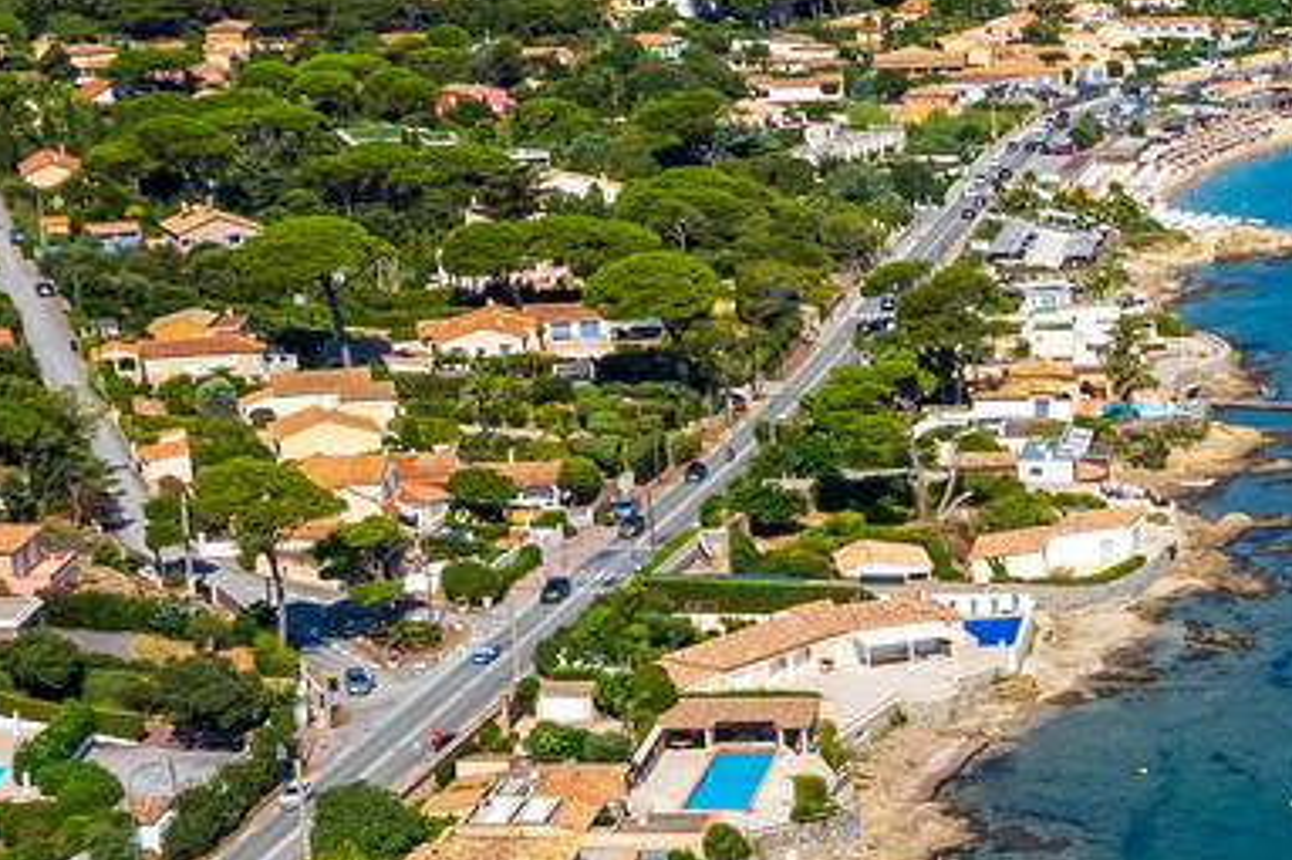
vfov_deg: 14.8
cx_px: 1363
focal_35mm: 92
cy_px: 691
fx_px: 3300
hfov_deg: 21.2
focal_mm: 8.4
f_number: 2.8
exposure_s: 1/3200
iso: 100
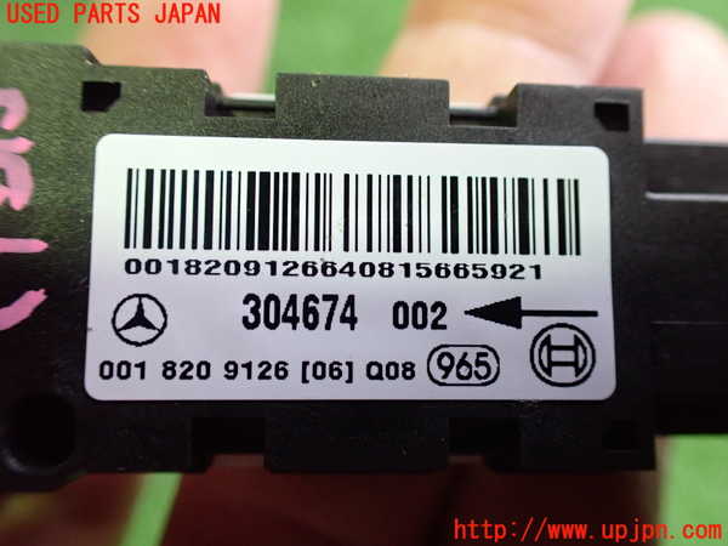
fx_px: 631
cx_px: 364
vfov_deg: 46.8
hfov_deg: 60.0
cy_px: 273
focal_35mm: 30
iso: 800
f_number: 2.3
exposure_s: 1/60
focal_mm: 5.4
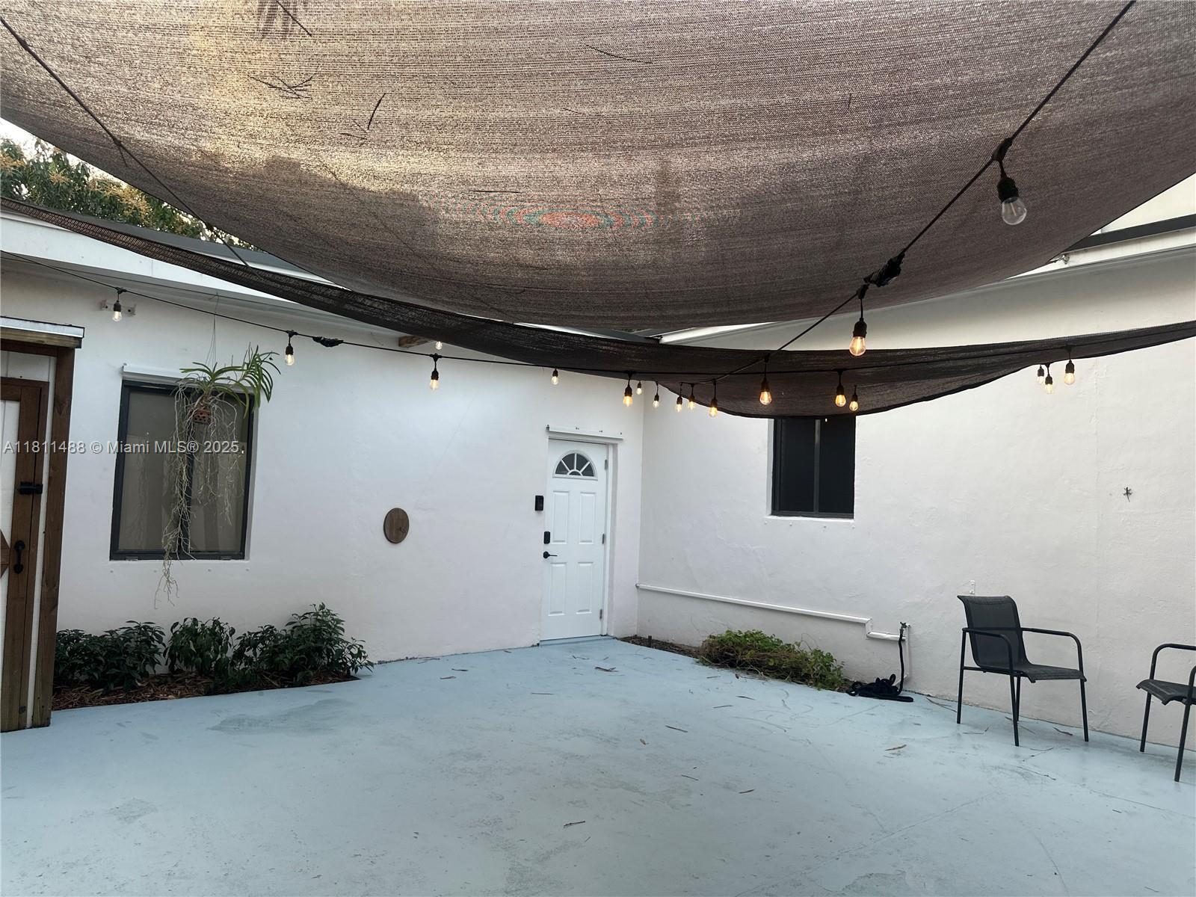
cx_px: 598
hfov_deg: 71.6
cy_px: 448
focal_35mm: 24
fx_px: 829
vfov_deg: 56.8
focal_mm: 6.86
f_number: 1.78
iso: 64
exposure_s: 1/153
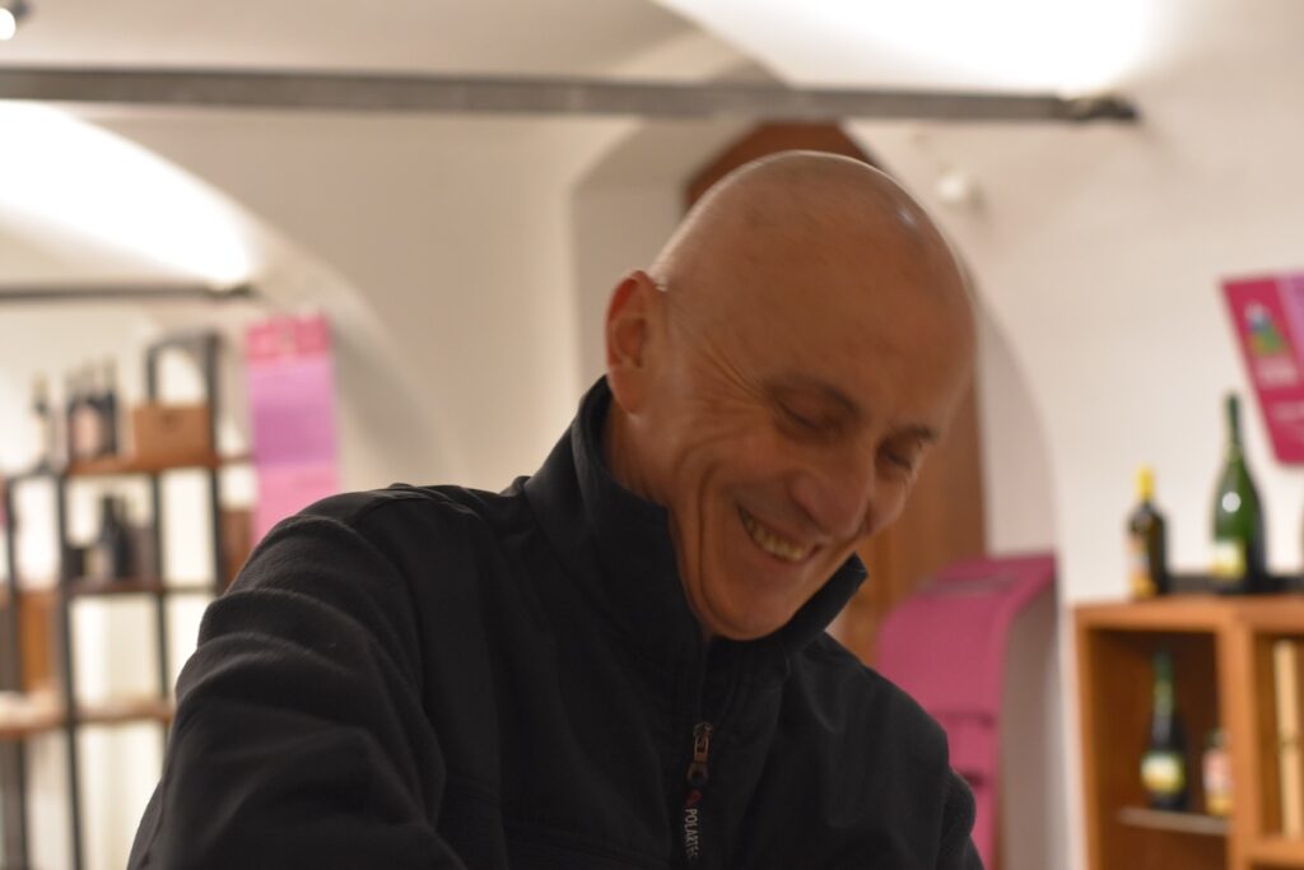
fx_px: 2717
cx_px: 652
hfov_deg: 27.0
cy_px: 435
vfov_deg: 18.2
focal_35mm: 75
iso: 3200
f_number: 3.5
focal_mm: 50
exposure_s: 1/60
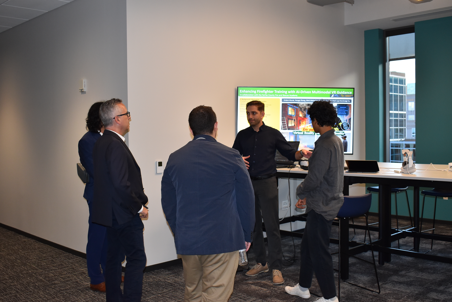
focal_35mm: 38
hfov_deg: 51.2
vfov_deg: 35.6
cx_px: 226
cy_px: 151
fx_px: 471
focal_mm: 25
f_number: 5
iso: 800
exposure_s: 1/100
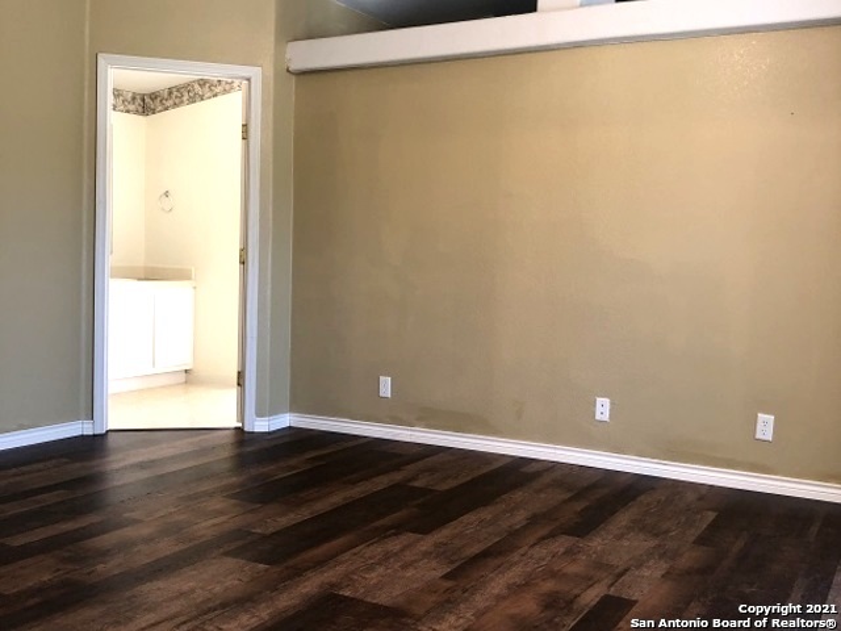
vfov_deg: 49.7
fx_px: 680
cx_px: 420
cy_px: 316
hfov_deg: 63.4
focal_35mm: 28
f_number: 1.8
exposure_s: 1/15
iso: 40
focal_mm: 3.99
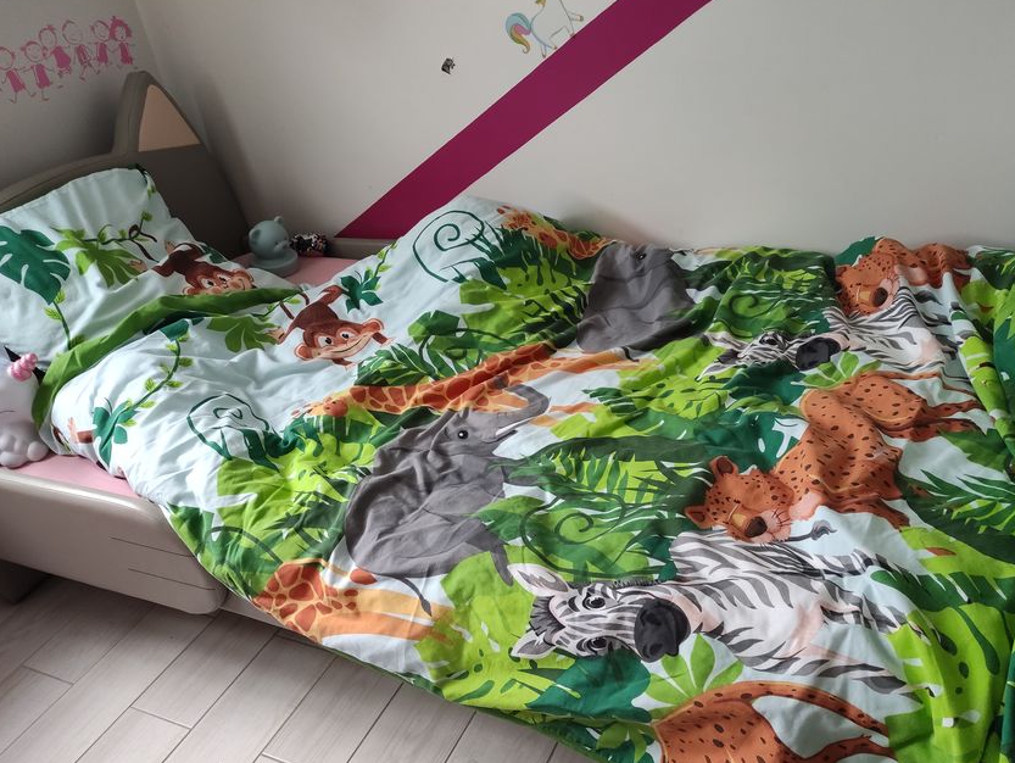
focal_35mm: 30
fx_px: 880
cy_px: 444
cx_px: 503
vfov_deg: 46.7
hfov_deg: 59.9
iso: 528
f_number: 1.89
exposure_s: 1/100
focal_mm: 5.43
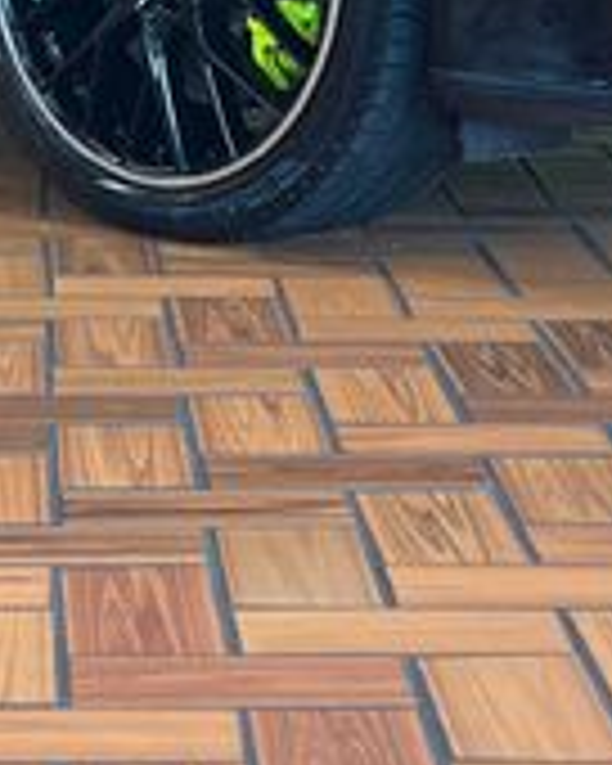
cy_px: -225
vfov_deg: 10.7
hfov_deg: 8.8
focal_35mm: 176
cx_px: 104
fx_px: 3985
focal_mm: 6.86
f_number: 1.78
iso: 100
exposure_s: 1/120
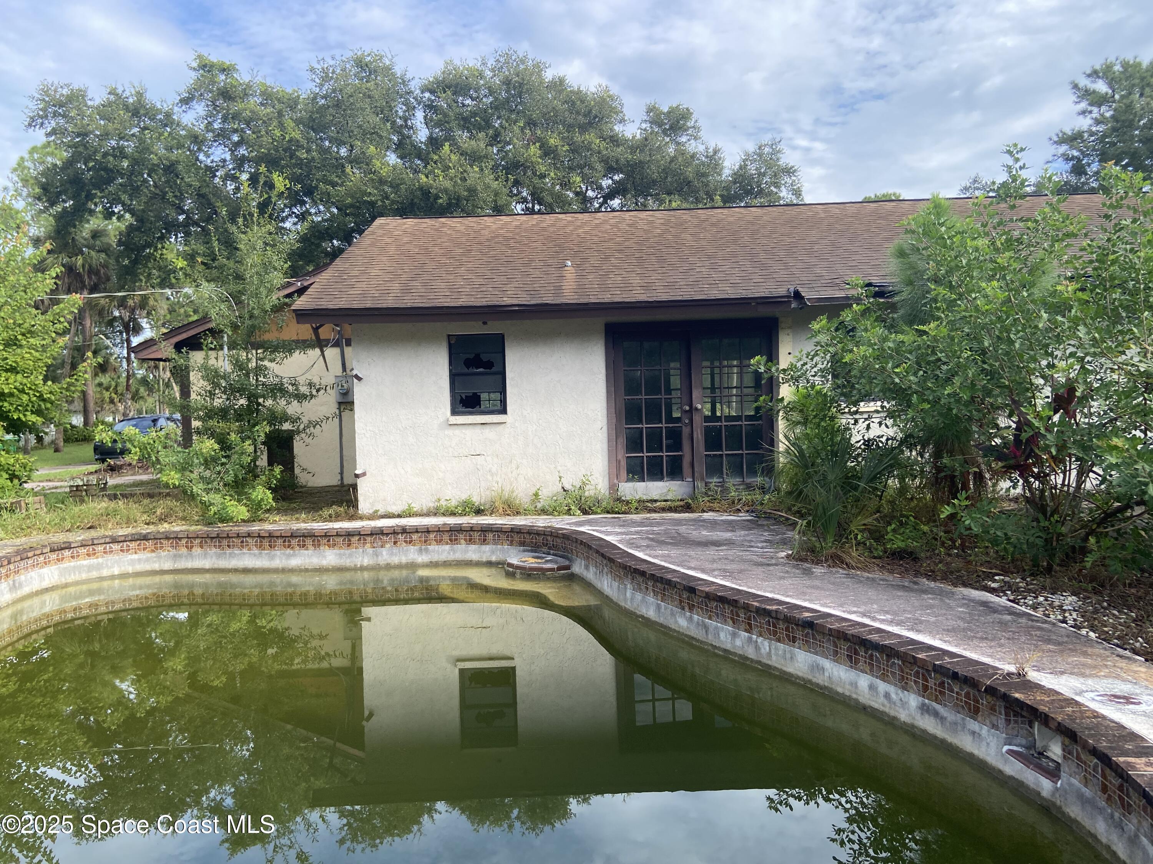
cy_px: 432
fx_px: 866
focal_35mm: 26
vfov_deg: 53.1
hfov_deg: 67.3
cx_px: 576
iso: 32
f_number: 1.8
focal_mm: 4.25
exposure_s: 1/757
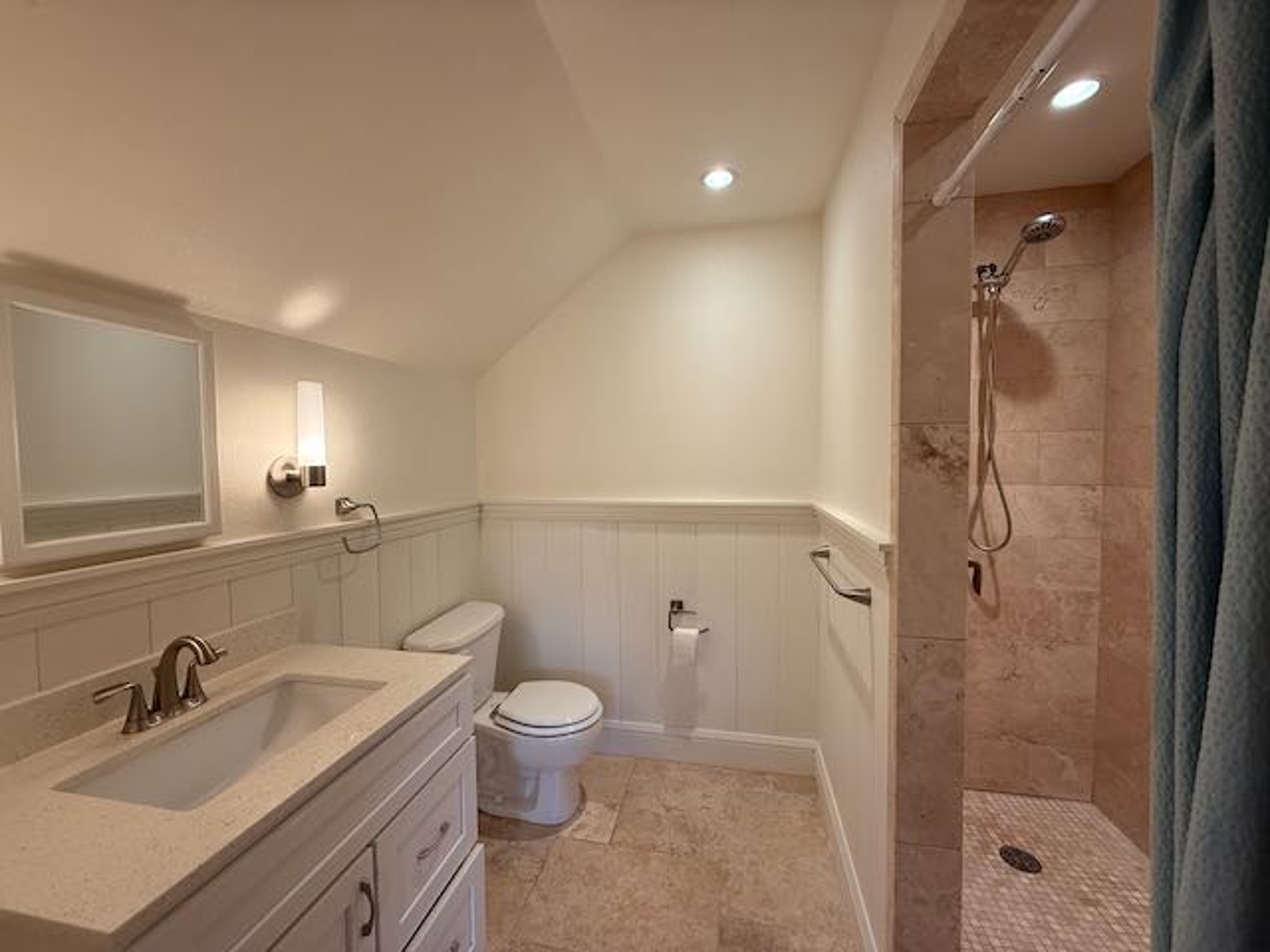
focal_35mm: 14
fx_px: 514
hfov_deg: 102.1
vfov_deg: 85.7
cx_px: 635
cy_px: 476
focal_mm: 2.22
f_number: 2.2
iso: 200
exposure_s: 1/120
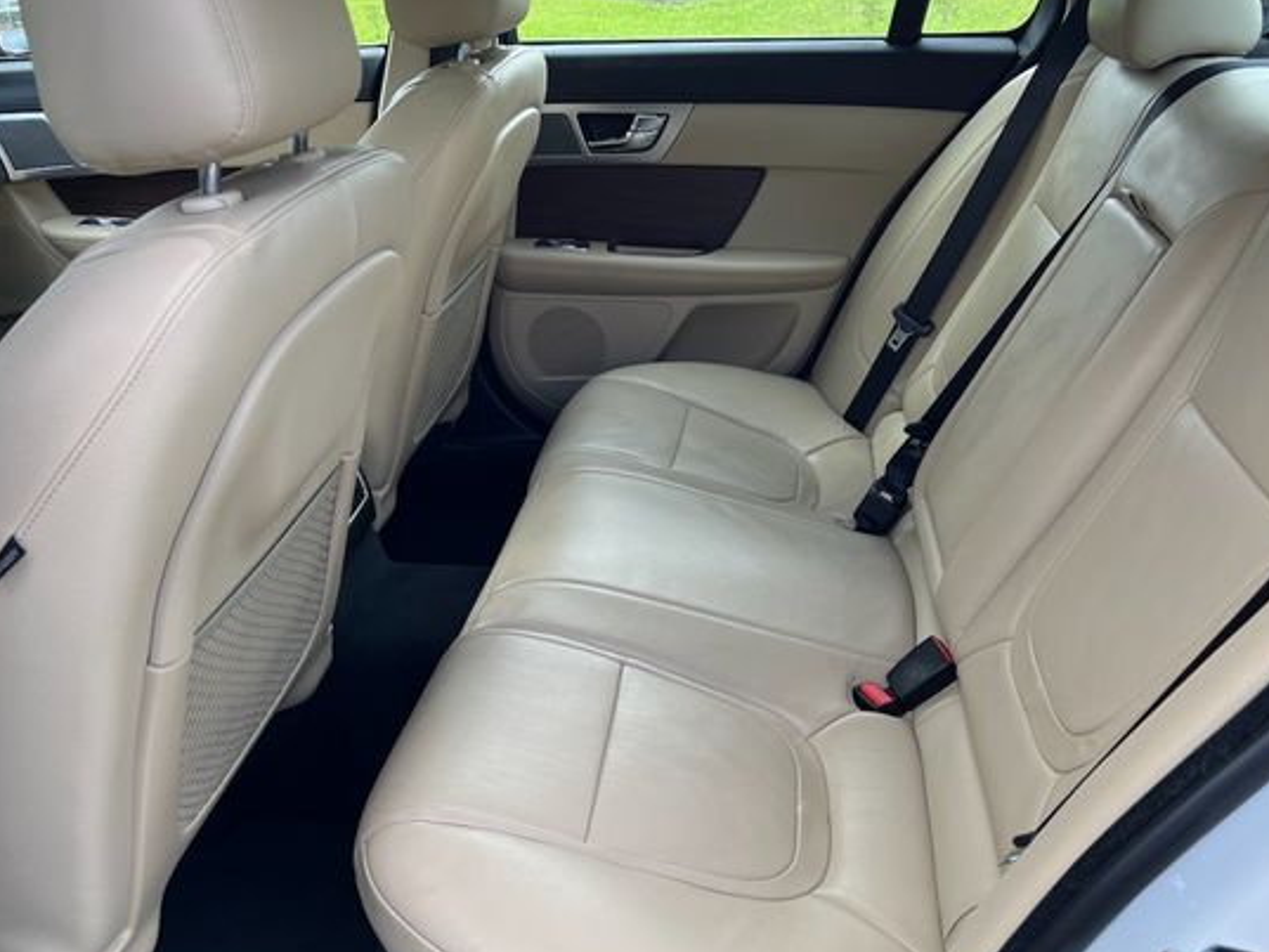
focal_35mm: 31
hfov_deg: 58.2
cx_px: 695
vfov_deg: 45.5
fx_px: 1137
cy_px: 484
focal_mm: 5.7
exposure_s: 1/353
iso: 50
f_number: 1.5
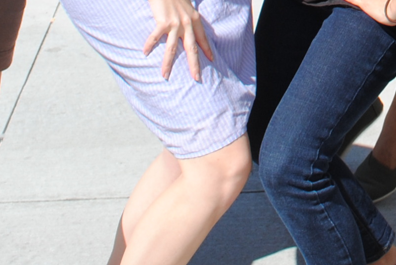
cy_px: -375
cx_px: 545
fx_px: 1597
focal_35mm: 145
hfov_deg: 13.5
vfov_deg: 8.6
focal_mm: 20
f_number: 8
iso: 100
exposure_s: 1/250
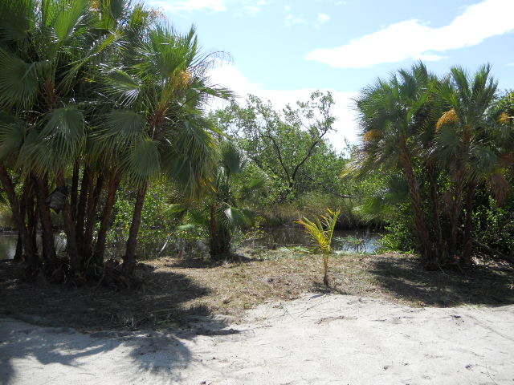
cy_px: 192
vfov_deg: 51.4
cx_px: 257
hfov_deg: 65.3
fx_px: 401
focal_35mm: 27
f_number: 3.2
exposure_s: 1/800
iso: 80
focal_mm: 4.9
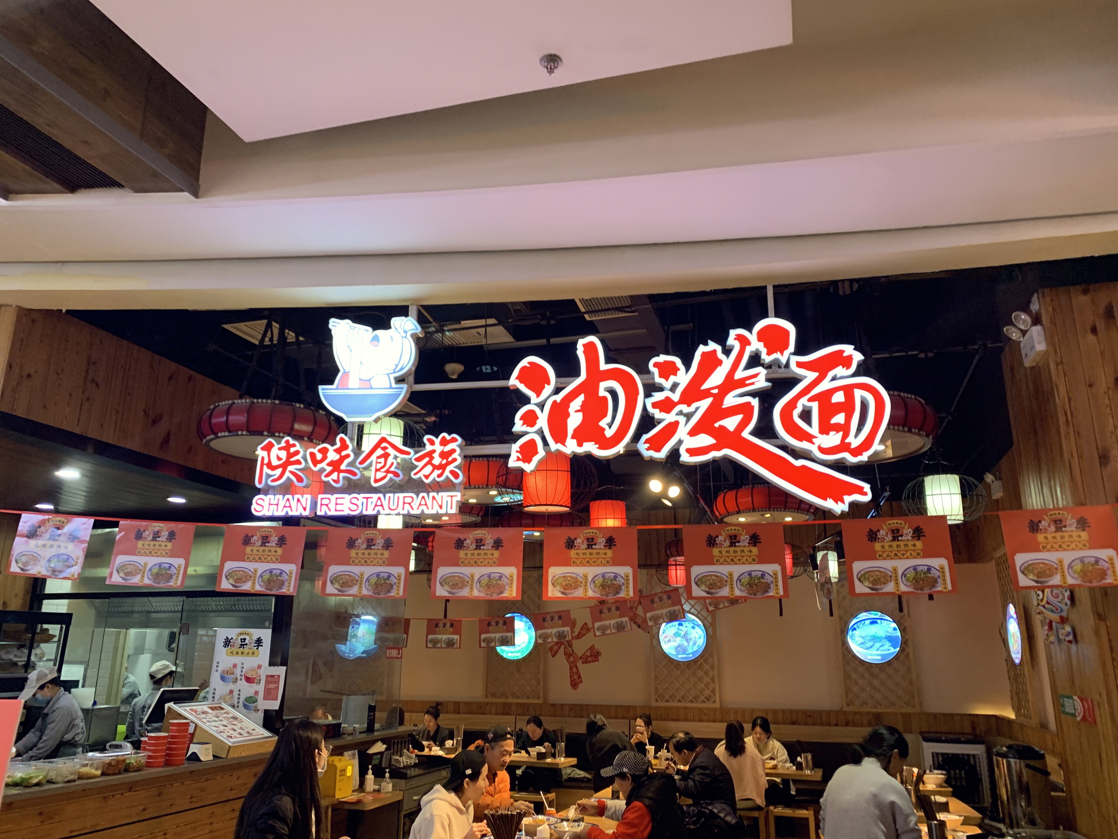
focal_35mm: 26
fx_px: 840
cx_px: 559
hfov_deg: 67.3
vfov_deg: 53.1
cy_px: 420
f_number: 1.8
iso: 160
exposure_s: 1/60
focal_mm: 4.25
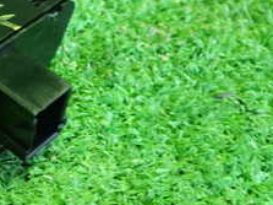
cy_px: 58
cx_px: -49
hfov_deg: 21.3
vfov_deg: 17.1
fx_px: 678
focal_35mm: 86
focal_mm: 5.79
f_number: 2.4
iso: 800
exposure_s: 1/25
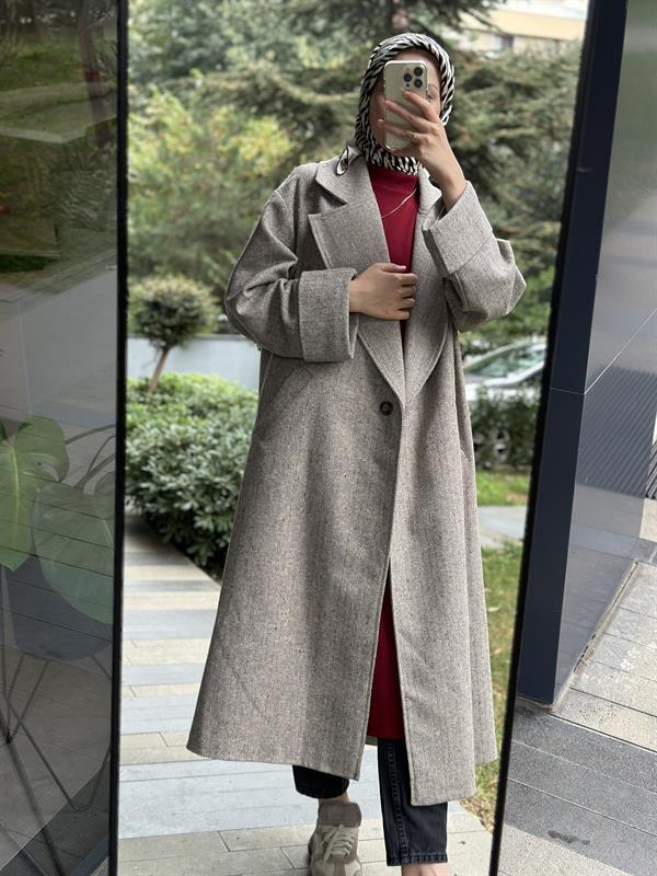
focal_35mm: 48
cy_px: 438
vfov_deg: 39.7
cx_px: 328
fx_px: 1215
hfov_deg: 30.3
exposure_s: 1/259
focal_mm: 6.86
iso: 80
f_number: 1.78
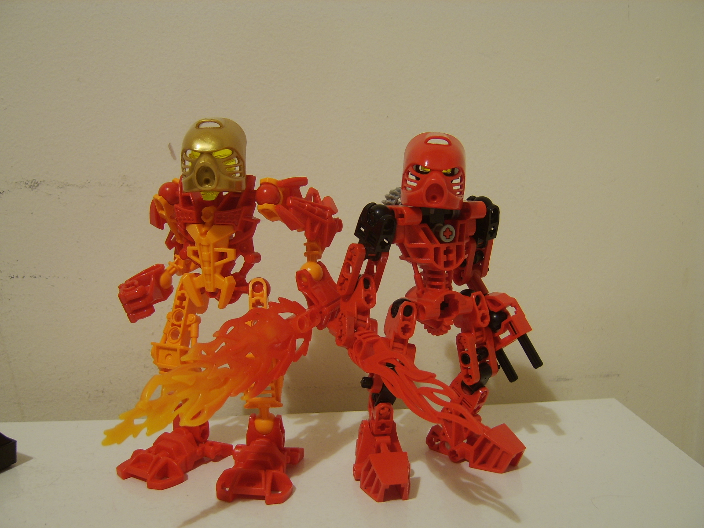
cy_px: 264
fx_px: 630
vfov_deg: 45.4
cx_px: 352
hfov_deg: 58.4
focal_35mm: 31
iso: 71
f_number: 2.7
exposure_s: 1/3
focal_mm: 8.13
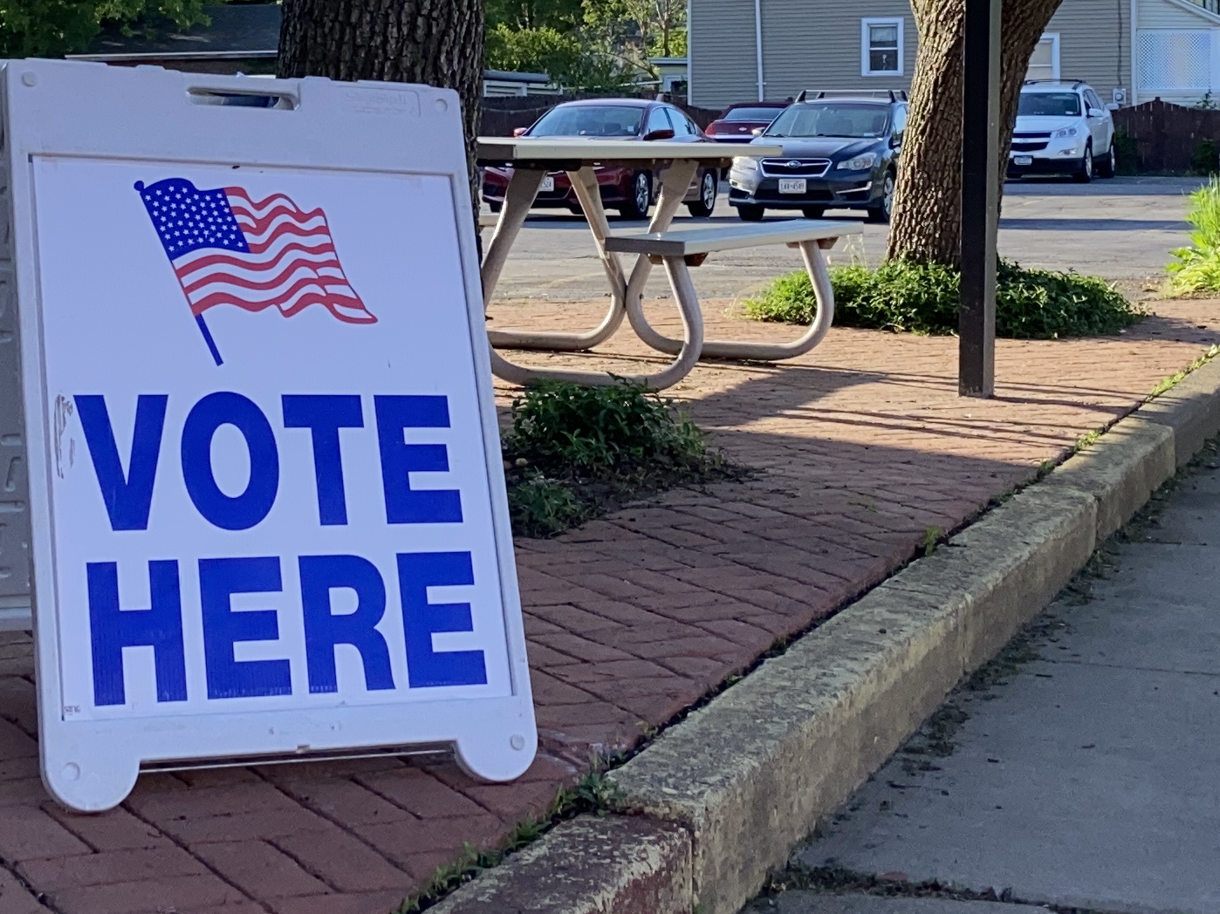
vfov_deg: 19.4
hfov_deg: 25.9
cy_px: 152
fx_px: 2643
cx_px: 493
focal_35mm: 75
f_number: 1.8
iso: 32
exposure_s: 1/965
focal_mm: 4.25
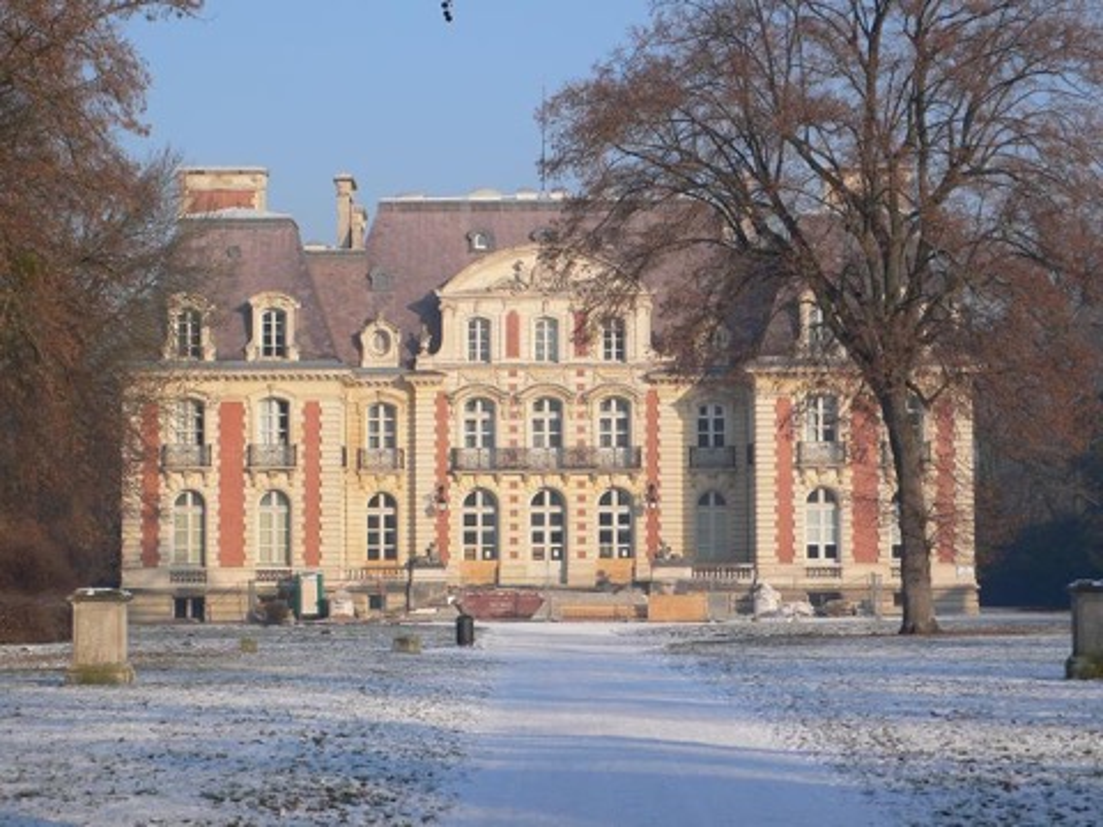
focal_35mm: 90
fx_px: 2868
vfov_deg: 16.4
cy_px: 414
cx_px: 552
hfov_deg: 21.8
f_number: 4.5
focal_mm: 16.7
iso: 80
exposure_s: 1/400
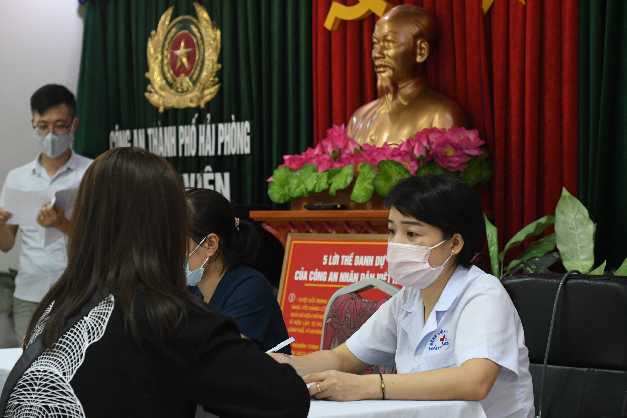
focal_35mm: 75
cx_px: 314
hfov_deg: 27.0
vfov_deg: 18.2
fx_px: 1306
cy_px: 209
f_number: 3.5
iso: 2000
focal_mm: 50
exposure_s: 1/200
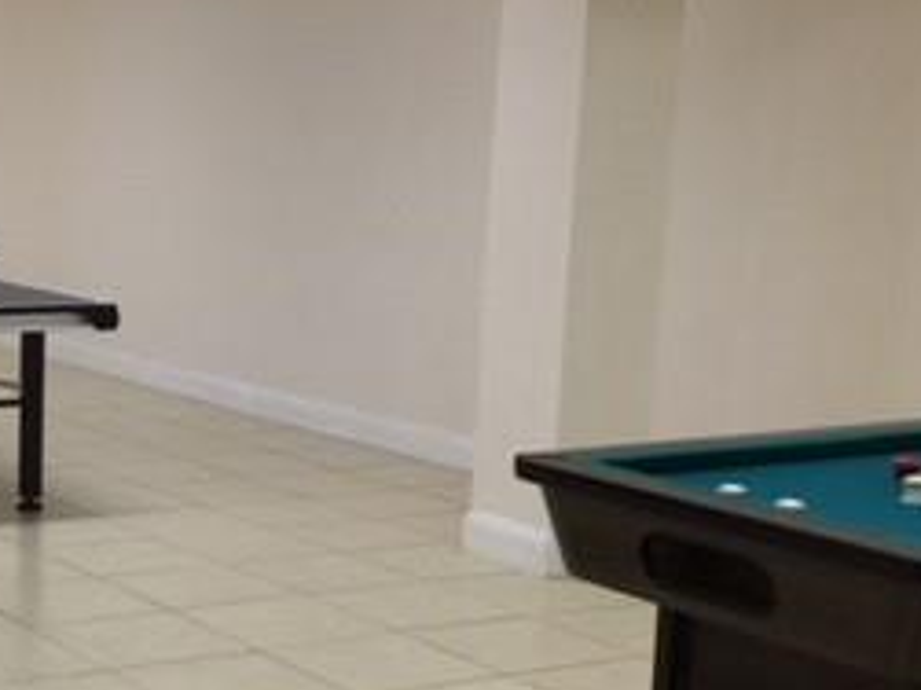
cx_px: 62
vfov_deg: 19.7
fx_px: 1968
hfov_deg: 25.4
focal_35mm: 74
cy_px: 547
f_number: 2.2
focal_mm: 4.15
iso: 32
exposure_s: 1/40
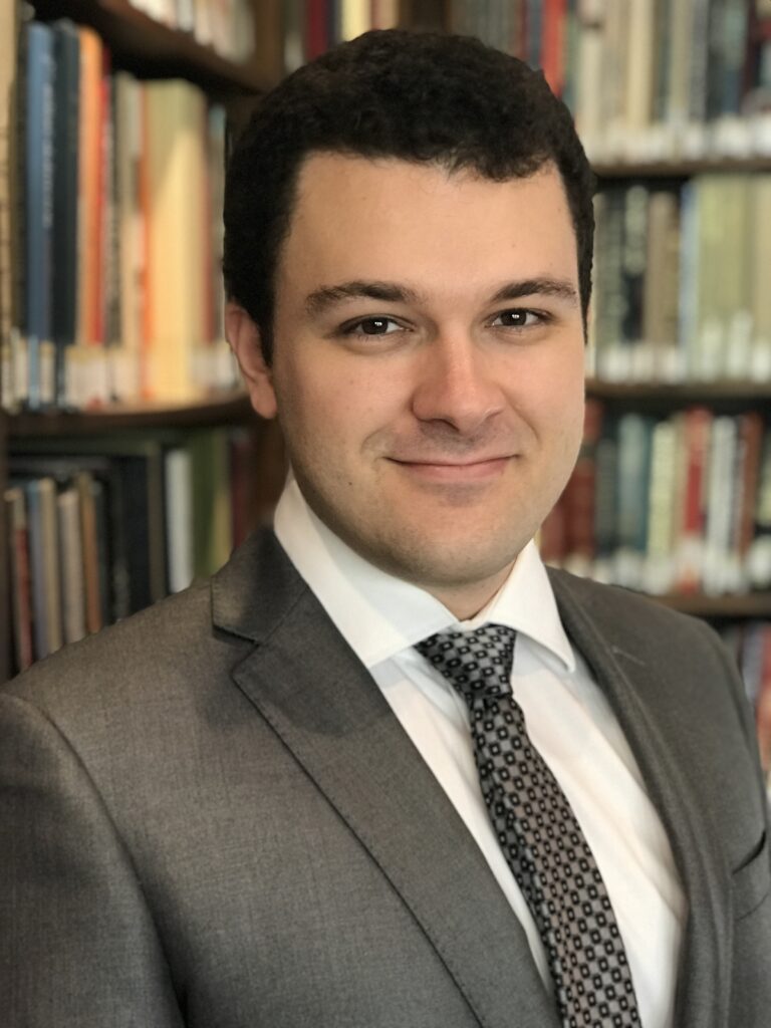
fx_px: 1693
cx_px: 386
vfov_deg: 33.8
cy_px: 514
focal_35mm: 57
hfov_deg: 25.7
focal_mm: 6.6
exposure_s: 1/60
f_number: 2.8
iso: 320
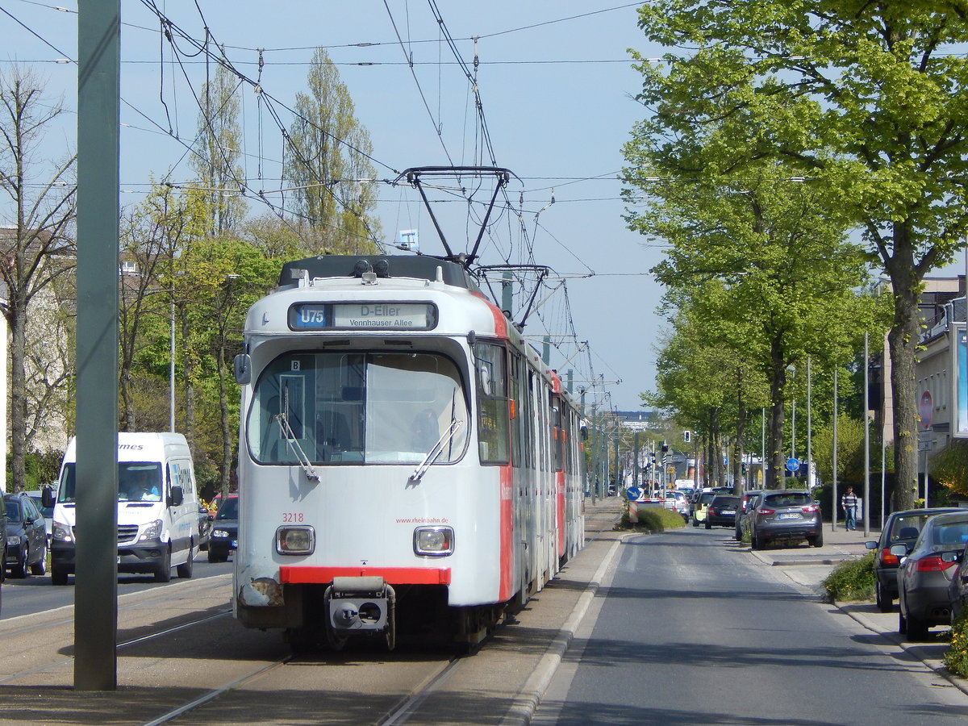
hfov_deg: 10.9
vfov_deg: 8.2
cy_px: 363
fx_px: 5089
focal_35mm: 182
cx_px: 484
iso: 125
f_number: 5.3
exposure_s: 1/640
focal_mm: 32.8
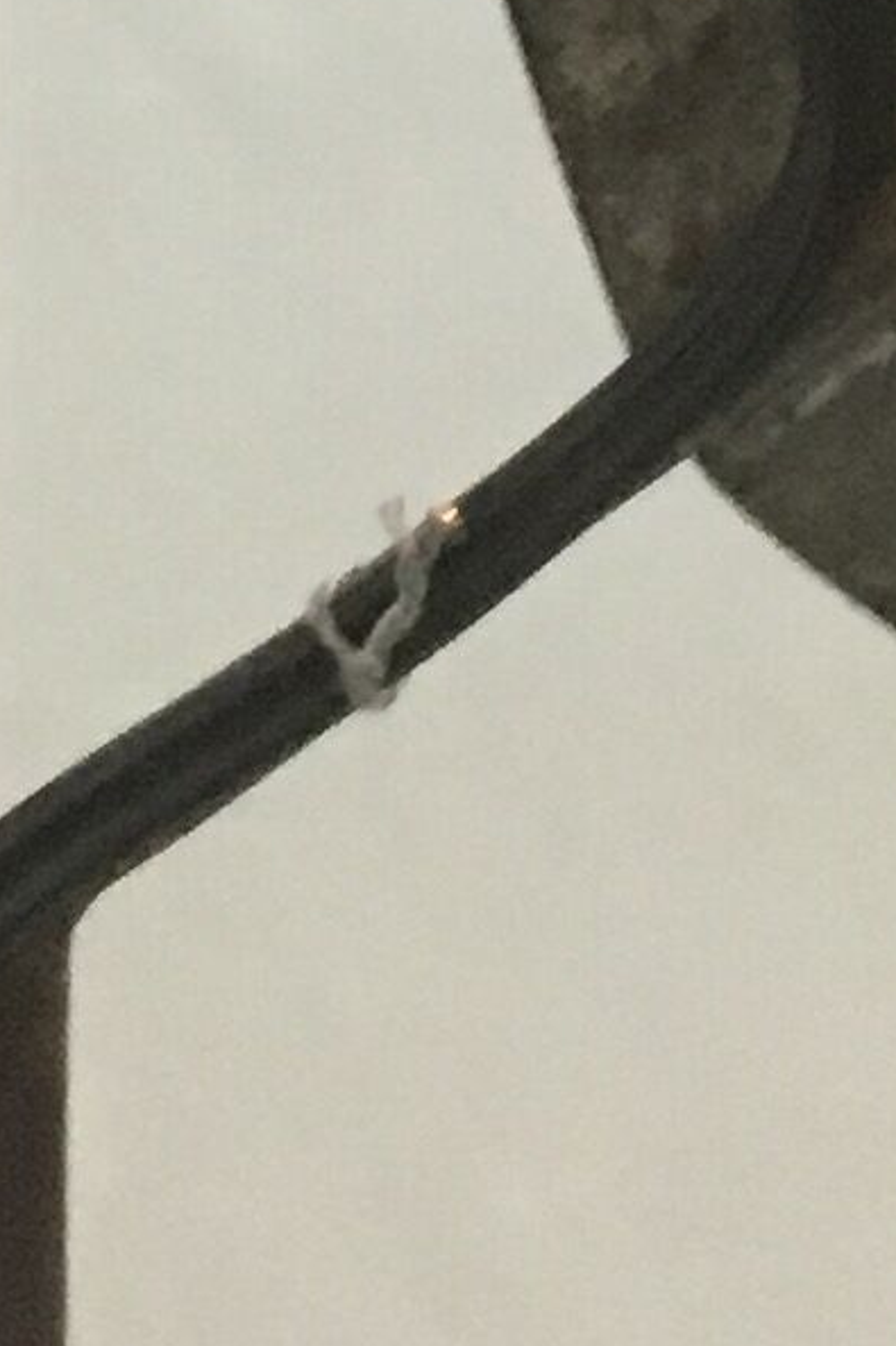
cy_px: -1814
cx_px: 542
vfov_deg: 9.1
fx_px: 7657
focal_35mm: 205
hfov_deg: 6.7
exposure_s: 1/33
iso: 200
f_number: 2.2
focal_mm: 4.15
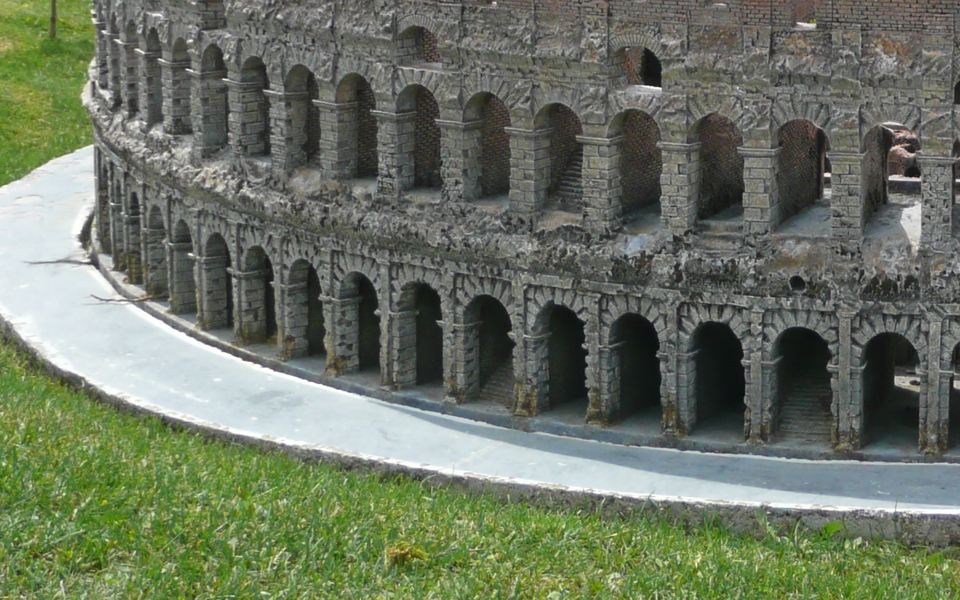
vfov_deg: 10.8
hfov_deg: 17.0
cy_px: 2
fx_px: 3139
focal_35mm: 120
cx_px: 987
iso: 100
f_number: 4.2
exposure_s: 1/500
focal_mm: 8.2
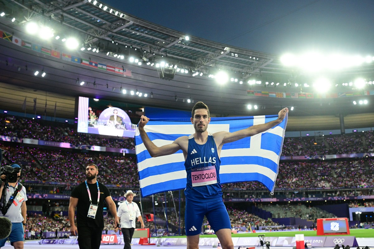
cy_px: 124
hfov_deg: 50.7
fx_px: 395
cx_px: 187
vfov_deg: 35.0
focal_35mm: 38
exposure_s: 1/800
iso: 2500
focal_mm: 38
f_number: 4
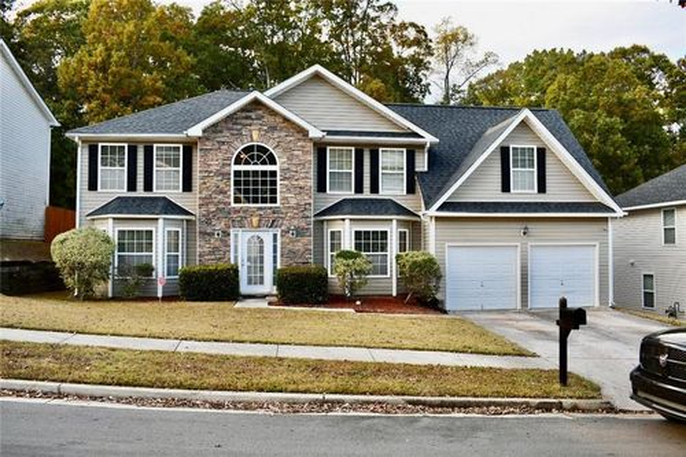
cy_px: 228
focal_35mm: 30
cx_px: 343
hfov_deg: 61.9
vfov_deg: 43.6
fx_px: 571
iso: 320
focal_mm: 20
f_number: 5.6
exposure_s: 1/250
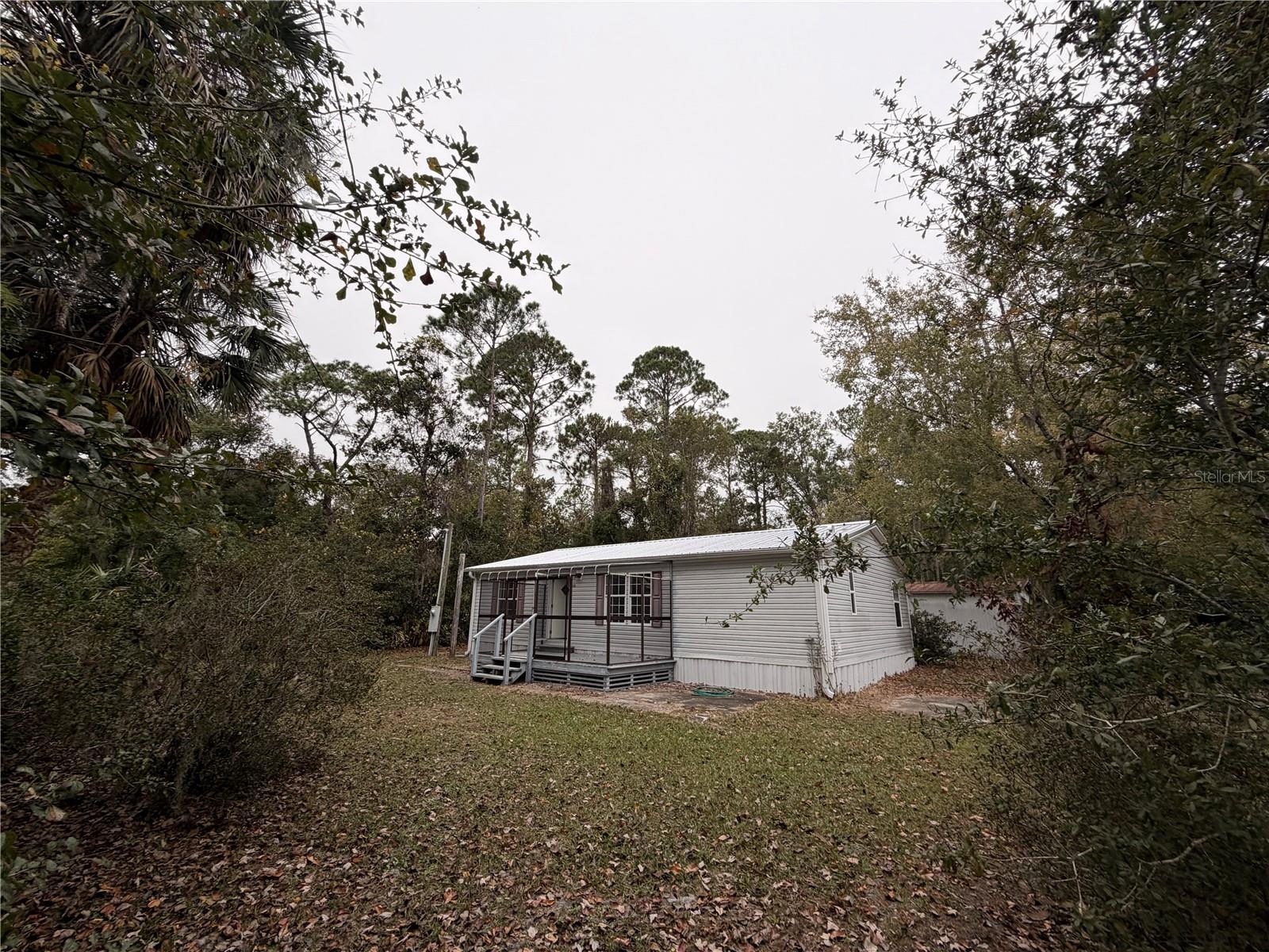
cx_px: 634
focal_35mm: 14
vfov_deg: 85.7
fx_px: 513
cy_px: 476
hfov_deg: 102.1
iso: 50
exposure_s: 1/502
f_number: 2.2
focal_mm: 2.22
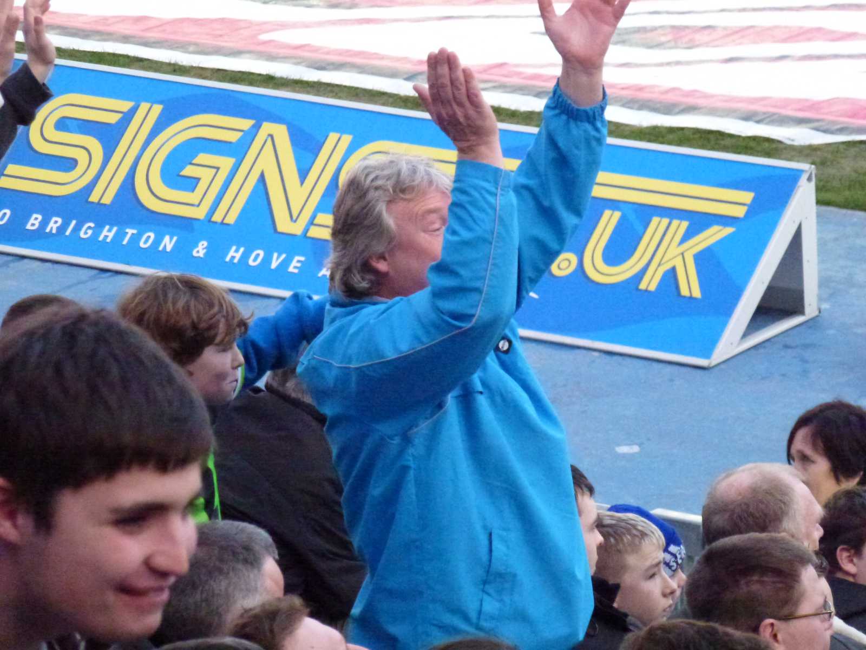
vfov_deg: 6.4
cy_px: 325
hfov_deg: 8.5
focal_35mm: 232
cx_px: 433
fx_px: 5804
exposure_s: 1/640
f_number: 5.6
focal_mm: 41.5
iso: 1600
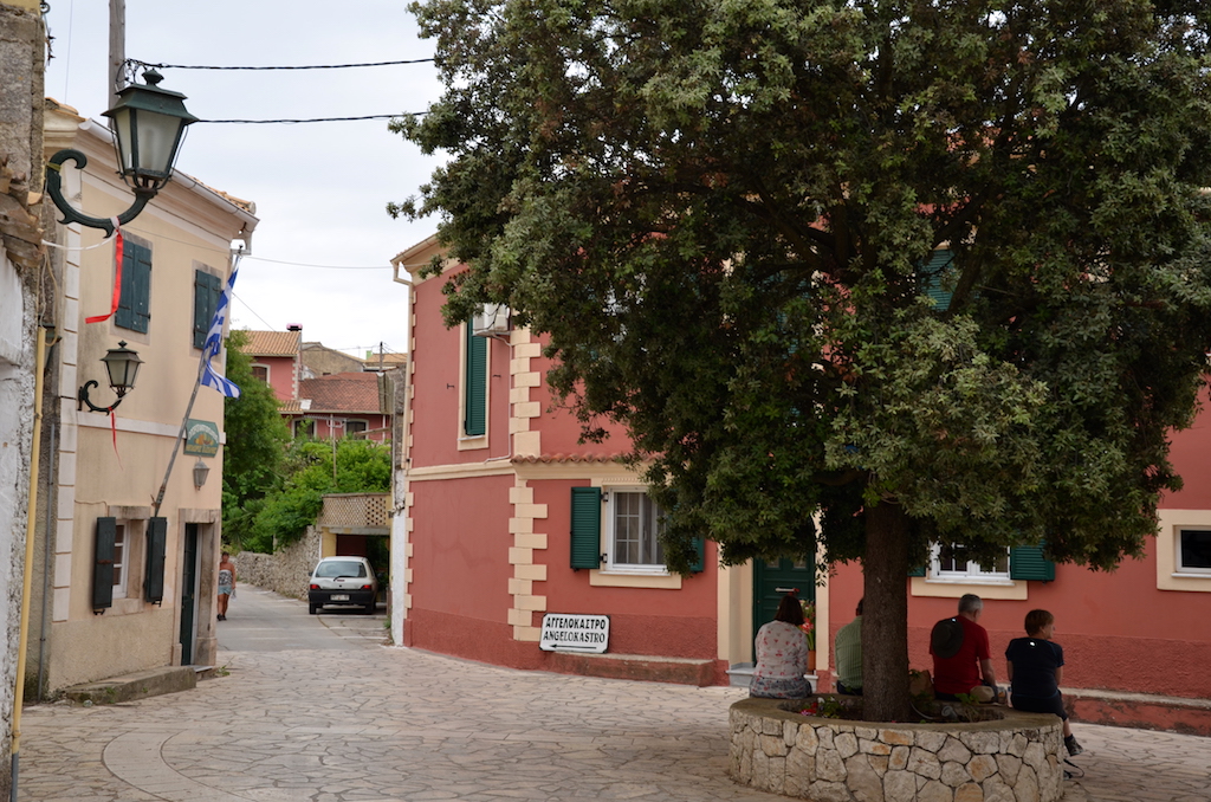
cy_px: 401
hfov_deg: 43.7
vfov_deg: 29.7
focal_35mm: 45
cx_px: 606
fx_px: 1510
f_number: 7.1
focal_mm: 30
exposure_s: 1/200
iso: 100
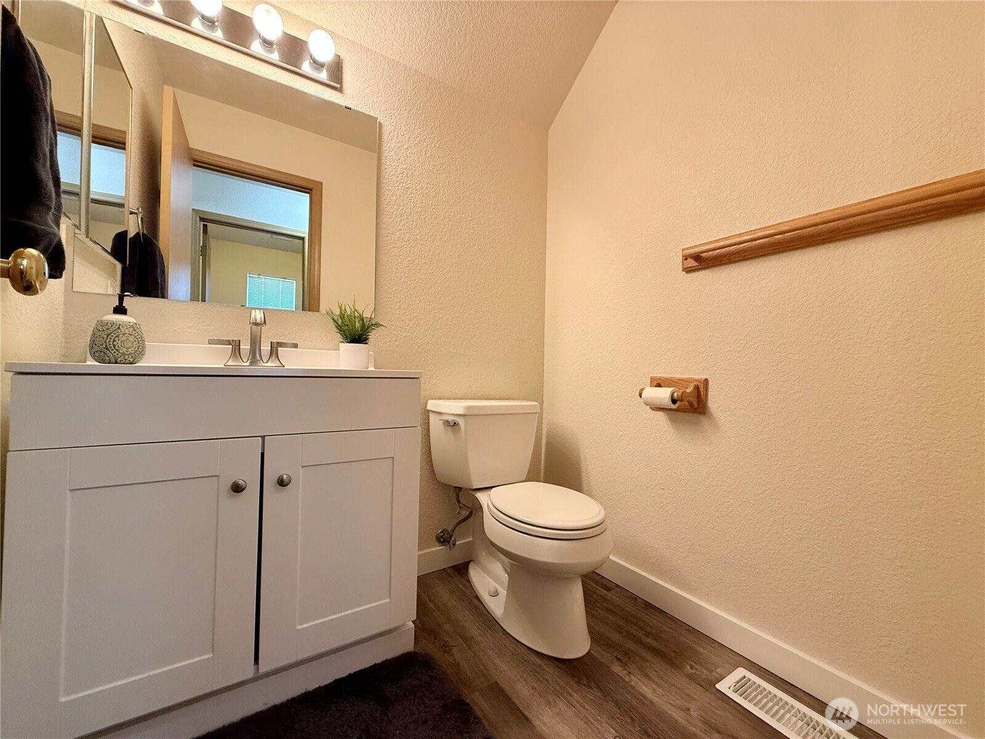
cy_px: 370
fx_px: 398
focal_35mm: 14
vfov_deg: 85.7
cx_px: 492
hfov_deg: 102.1
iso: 200
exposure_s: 1/60
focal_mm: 2.22
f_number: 2.2
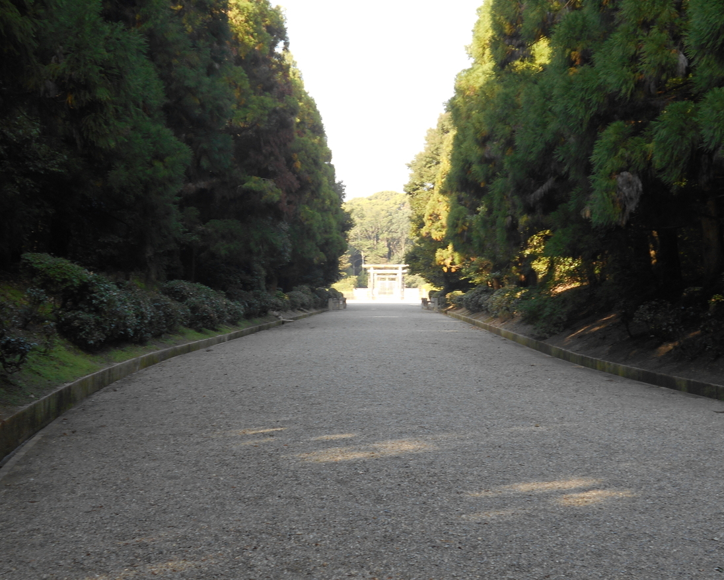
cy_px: 292
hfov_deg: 30.5
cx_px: 391
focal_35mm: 62
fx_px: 1329
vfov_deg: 24.6
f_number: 4.9
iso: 80
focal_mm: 10
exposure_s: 1/50
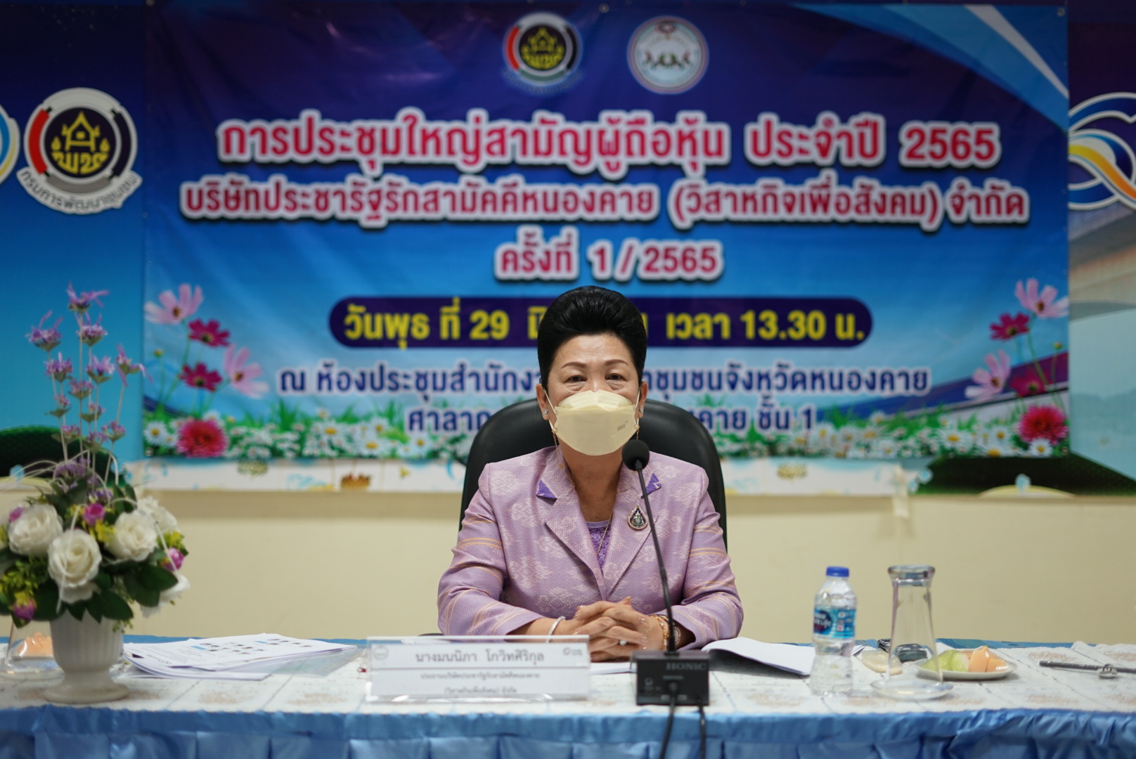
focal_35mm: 50
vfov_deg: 27.0
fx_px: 1579
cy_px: 380
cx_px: 568
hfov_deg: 39.6
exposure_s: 1/200
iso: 400
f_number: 2
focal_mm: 50
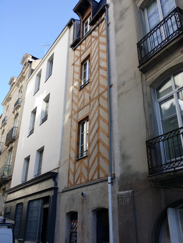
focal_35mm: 31
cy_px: 122
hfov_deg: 45.4
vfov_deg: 58.4
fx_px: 219
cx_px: 92
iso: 50
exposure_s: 1/311
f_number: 2.2
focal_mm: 4.13
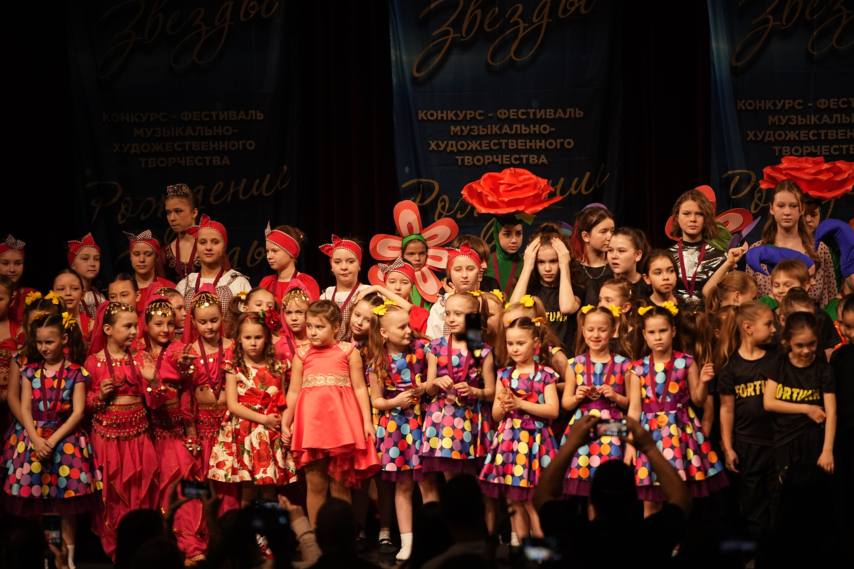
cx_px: 427
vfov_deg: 7.0
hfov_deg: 10.5
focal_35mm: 195
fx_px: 4626
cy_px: 284
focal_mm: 195
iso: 1250
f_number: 2.8
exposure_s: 1/400
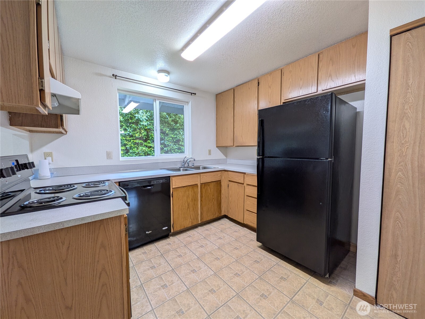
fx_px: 172
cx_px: 212
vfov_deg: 85.7
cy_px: 160
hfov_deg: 102.1
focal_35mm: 14
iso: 52
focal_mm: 1.85
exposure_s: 1/30
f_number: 2.2
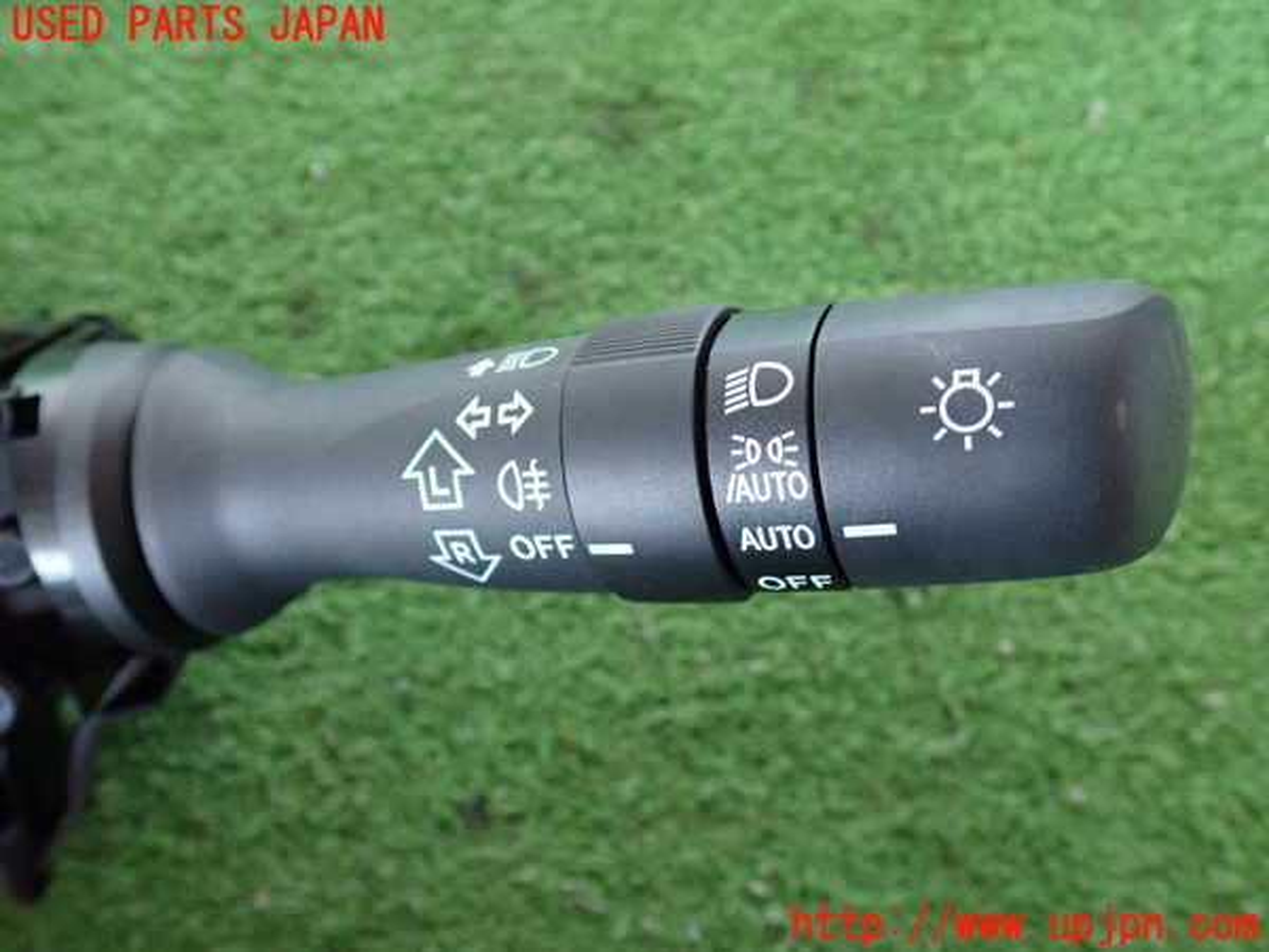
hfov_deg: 60.0
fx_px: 1100
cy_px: 476
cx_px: 634
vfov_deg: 46.8
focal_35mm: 30
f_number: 2.3
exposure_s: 1/30
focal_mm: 5.4
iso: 640
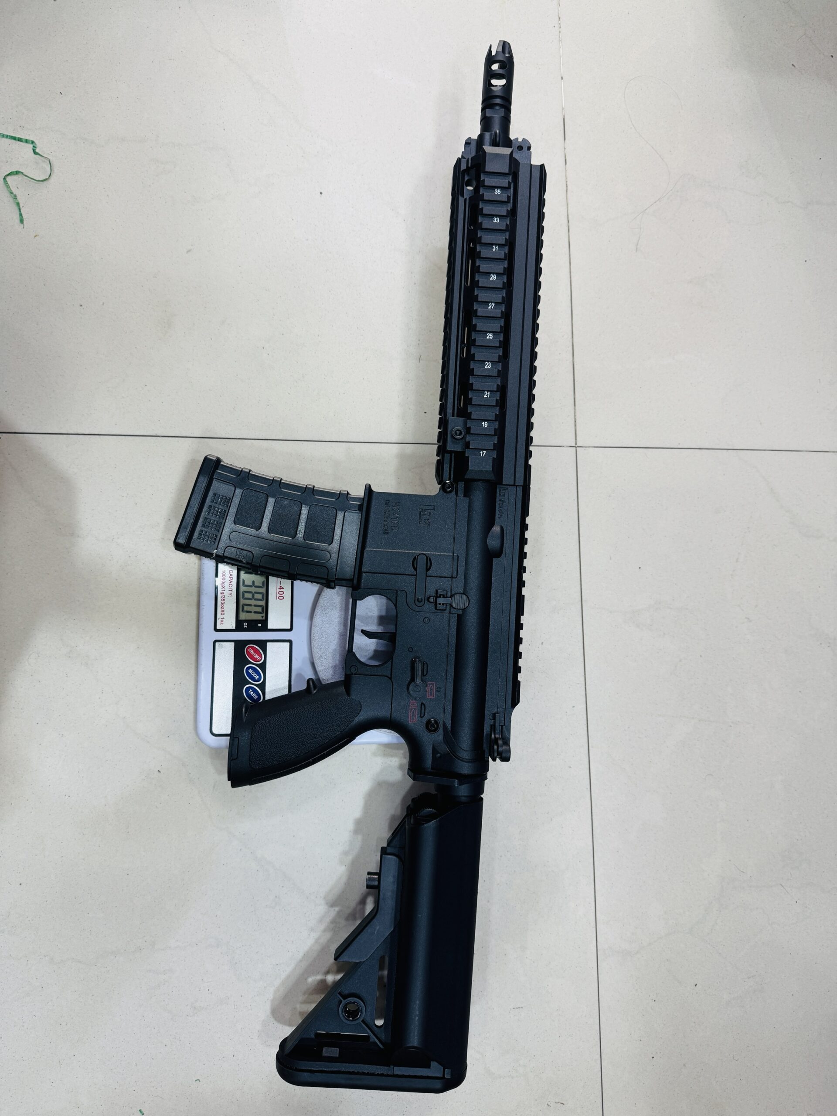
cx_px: 418
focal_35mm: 24
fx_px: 774
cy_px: 558
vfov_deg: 71.6
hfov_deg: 56.8
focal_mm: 6.76
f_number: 1.78
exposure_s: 1/100
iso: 100
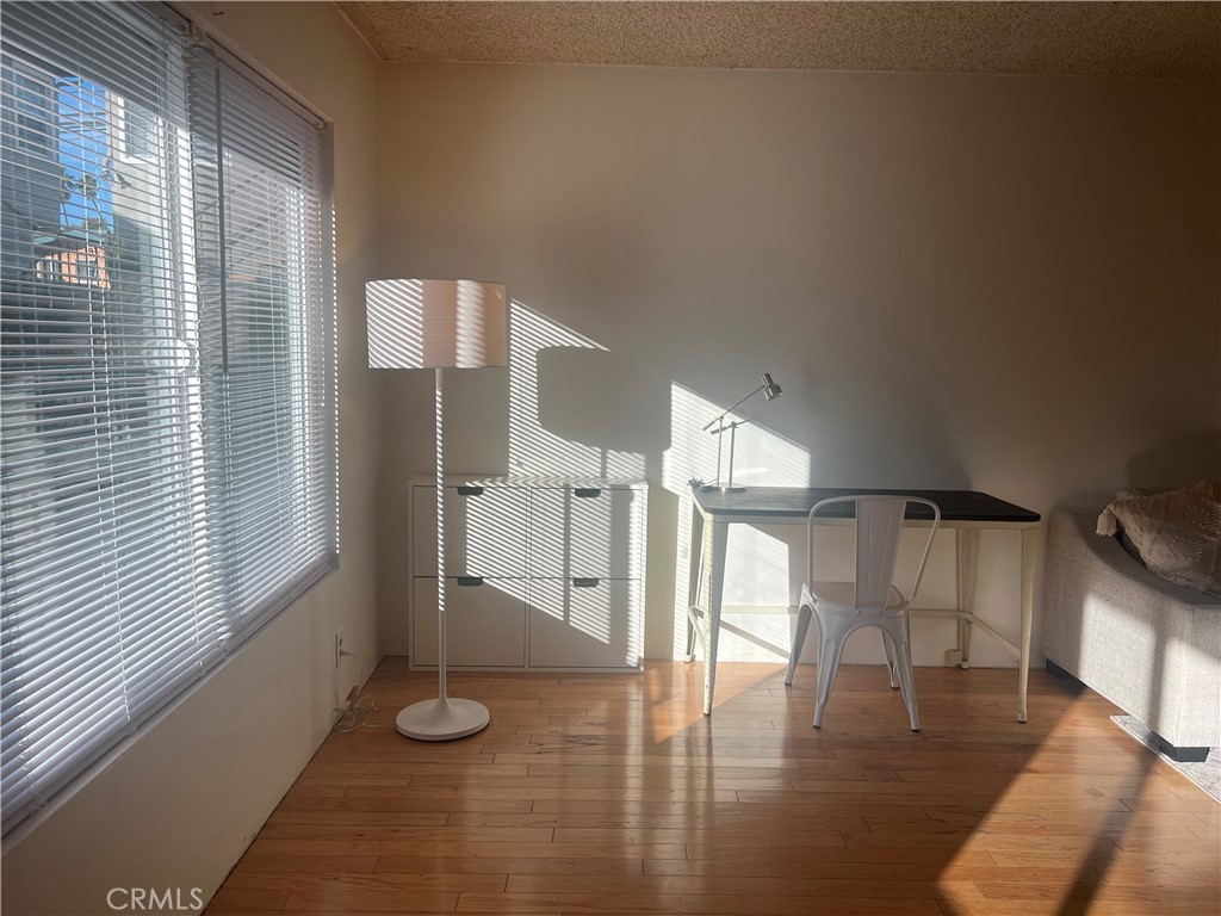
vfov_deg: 53.1
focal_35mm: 26
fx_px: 917
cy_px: 458
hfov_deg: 67.3
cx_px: 610
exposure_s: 1/880
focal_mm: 5.7
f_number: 1.5
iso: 50
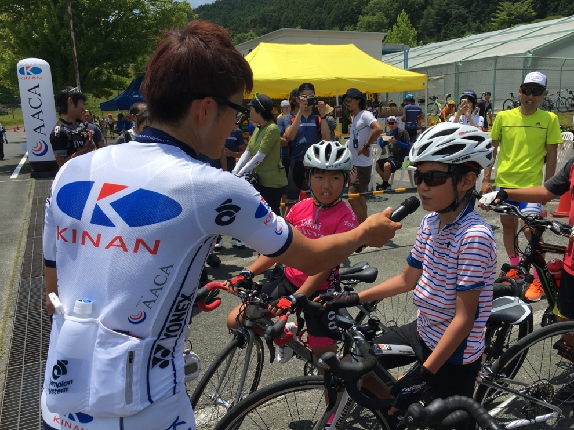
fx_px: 497
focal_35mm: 30
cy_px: 220
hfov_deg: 60.0
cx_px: 293
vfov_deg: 46.8
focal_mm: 4.15
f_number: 2.2
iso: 25
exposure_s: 1/2079
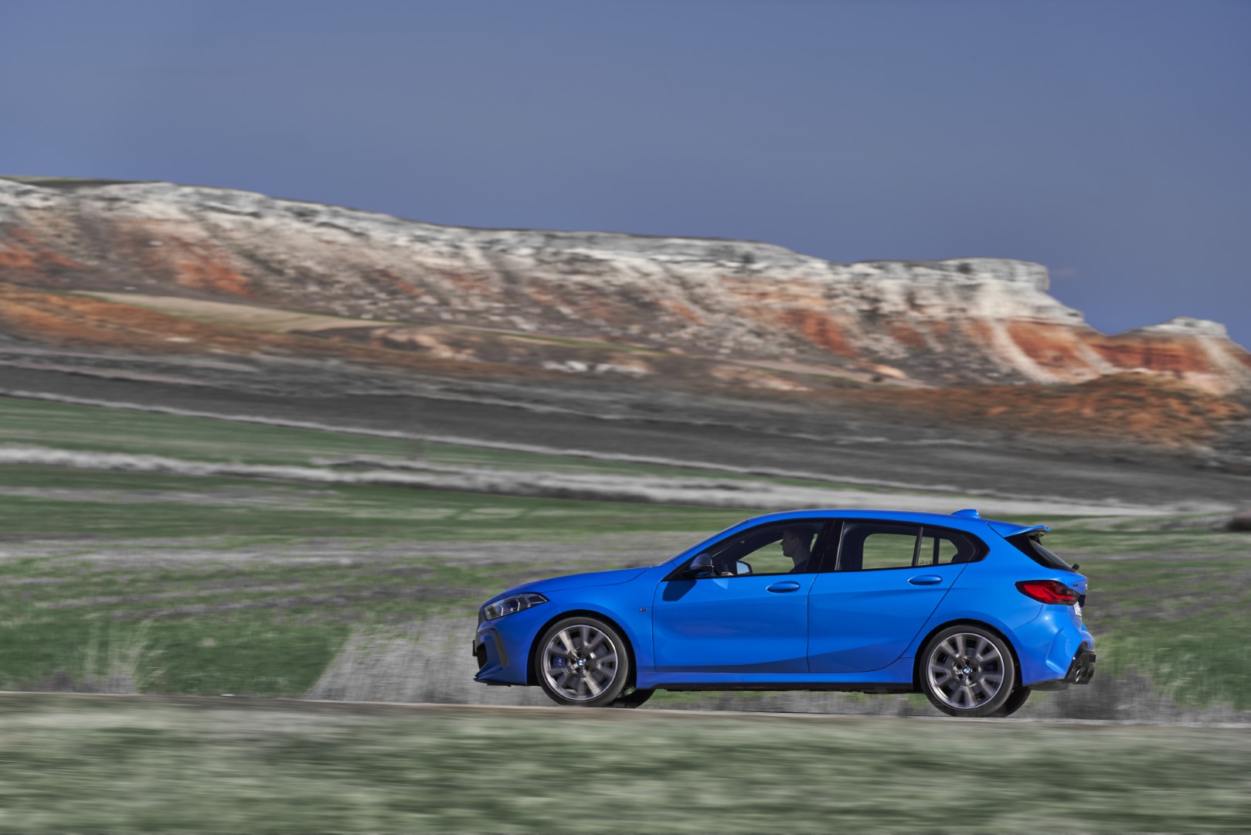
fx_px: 6951
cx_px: 626
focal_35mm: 200
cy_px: 418
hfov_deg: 10.3
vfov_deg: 6.9
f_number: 7.1
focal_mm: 200
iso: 100
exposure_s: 1/200
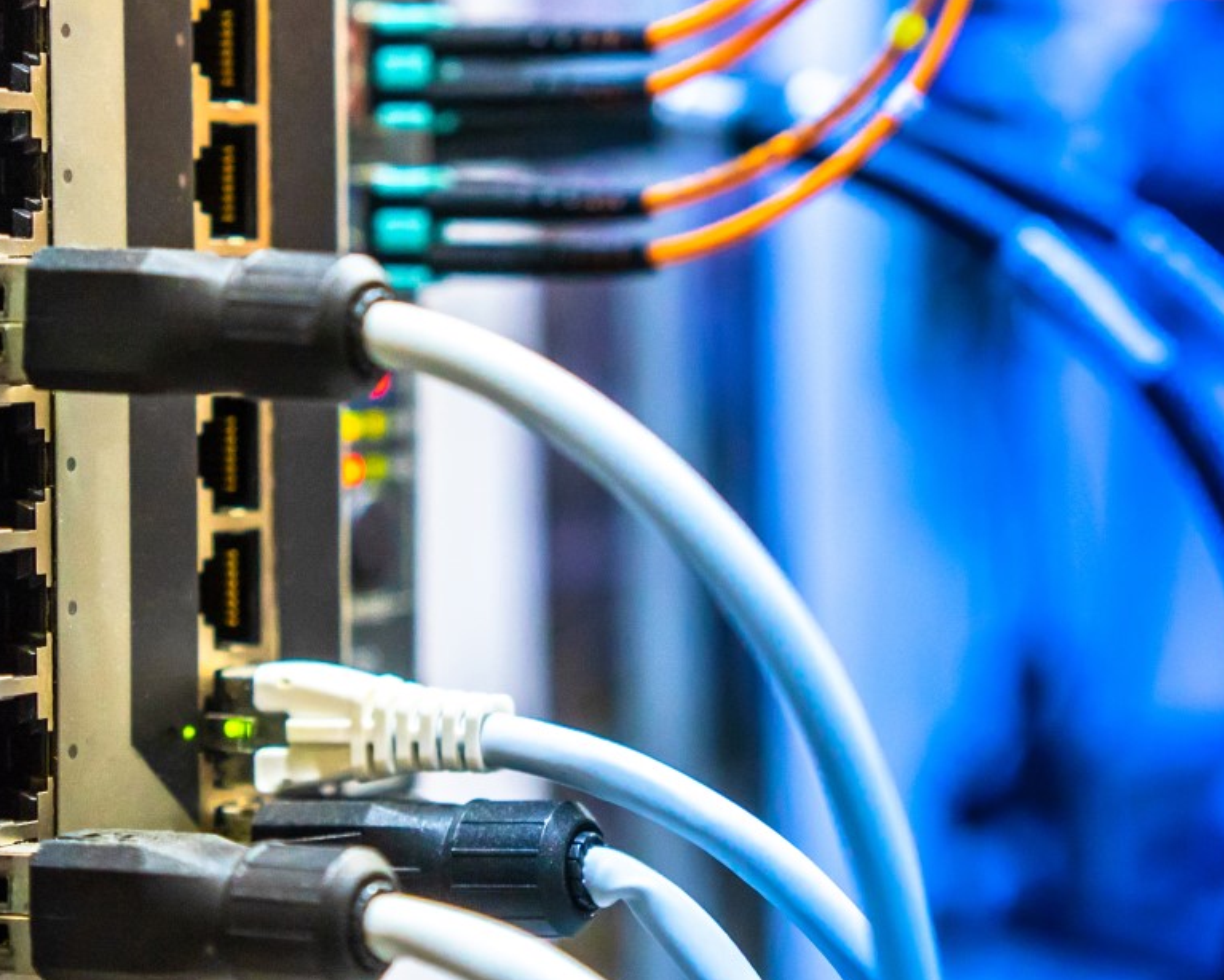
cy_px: 370
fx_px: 3950
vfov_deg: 14.1
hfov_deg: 17.6
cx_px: 822
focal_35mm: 109
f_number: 3.2
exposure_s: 1/160
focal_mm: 55
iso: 1600
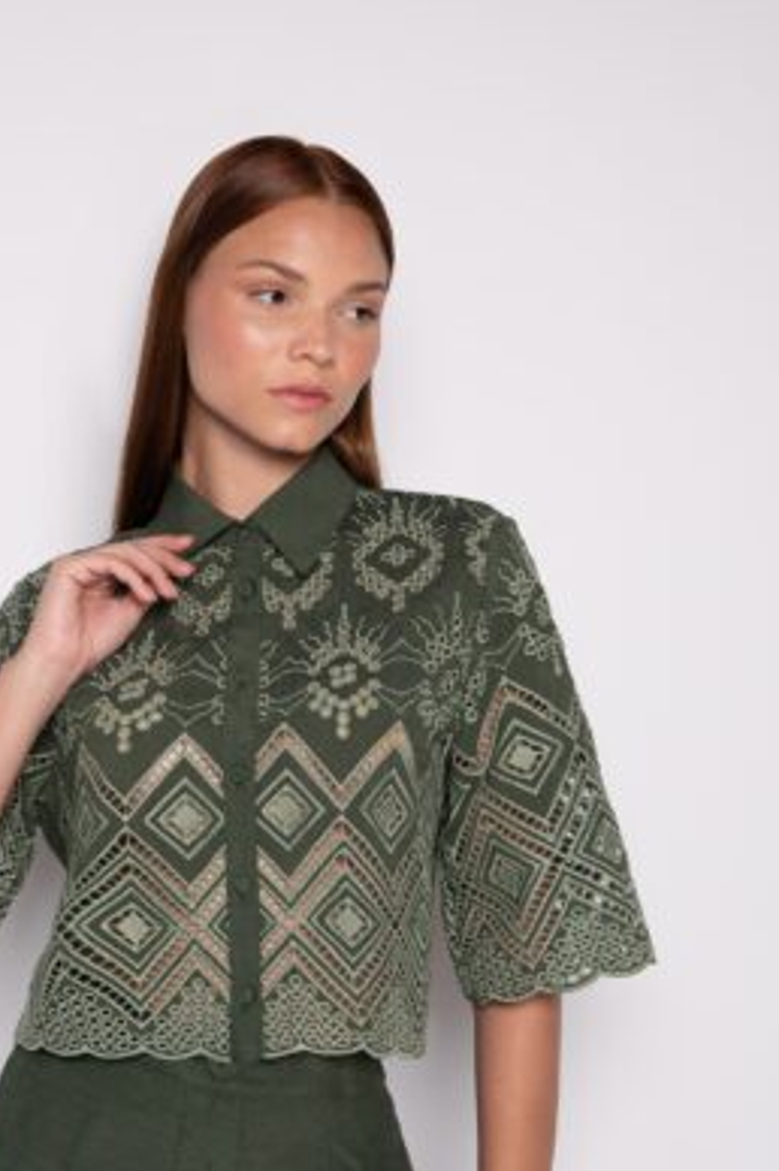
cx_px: 236
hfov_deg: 20.8
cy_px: 871
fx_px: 2113
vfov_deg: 30.5
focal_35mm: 65
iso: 200
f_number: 7.1
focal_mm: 42
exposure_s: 1/160
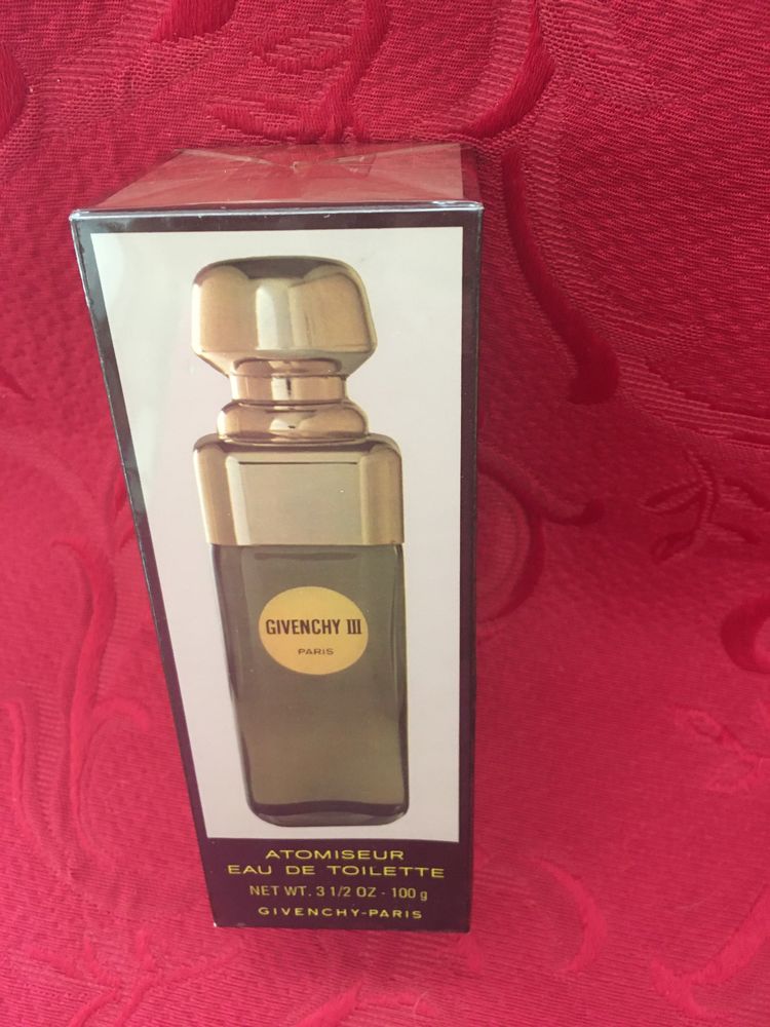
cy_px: 514
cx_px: 385
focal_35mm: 29
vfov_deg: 61.7
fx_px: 860
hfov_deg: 48.2
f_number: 2.2
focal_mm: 4.15
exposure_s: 1/33
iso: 200
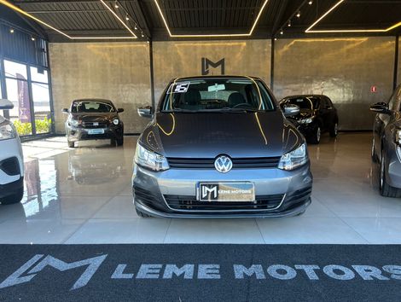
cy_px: 151
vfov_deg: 53.2
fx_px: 302
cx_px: 200
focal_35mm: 26
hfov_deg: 67.2
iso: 40
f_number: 1.5
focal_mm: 5.7
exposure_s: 1/120
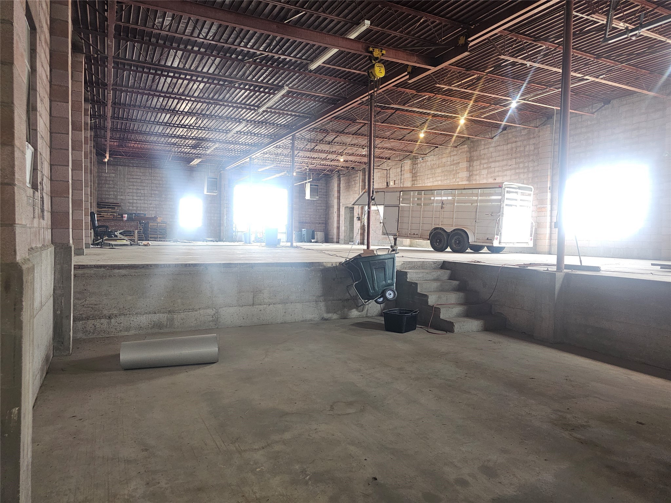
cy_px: 252
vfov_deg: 58.9
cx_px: 336
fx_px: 446
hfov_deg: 73.9
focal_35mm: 23
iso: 100
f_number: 1.7
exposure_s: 1/24
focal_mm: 6.3
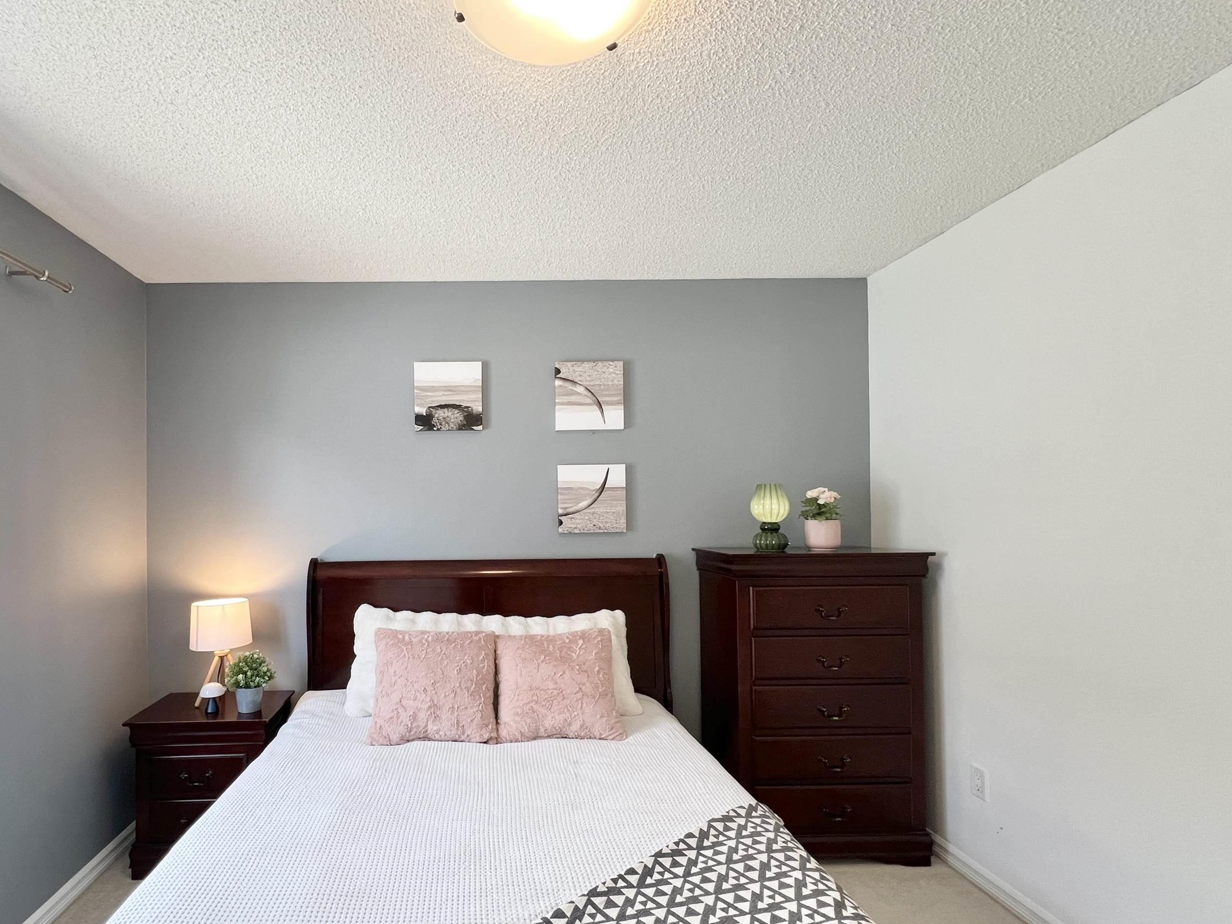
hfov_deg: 93.4
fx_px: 569
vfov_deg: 78.0
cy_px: 486
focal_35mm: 16
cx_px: 500
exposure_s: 1/120
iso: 125
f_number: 1.8
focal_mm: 1.57
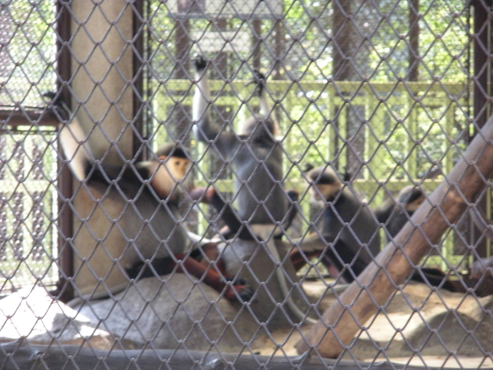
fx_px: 2564
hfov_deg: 11.0
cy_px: 185
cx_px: 246
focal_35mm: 180
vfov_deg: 8.2
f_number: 5.6
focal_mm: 31.5
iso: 400
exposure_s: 1/40.1
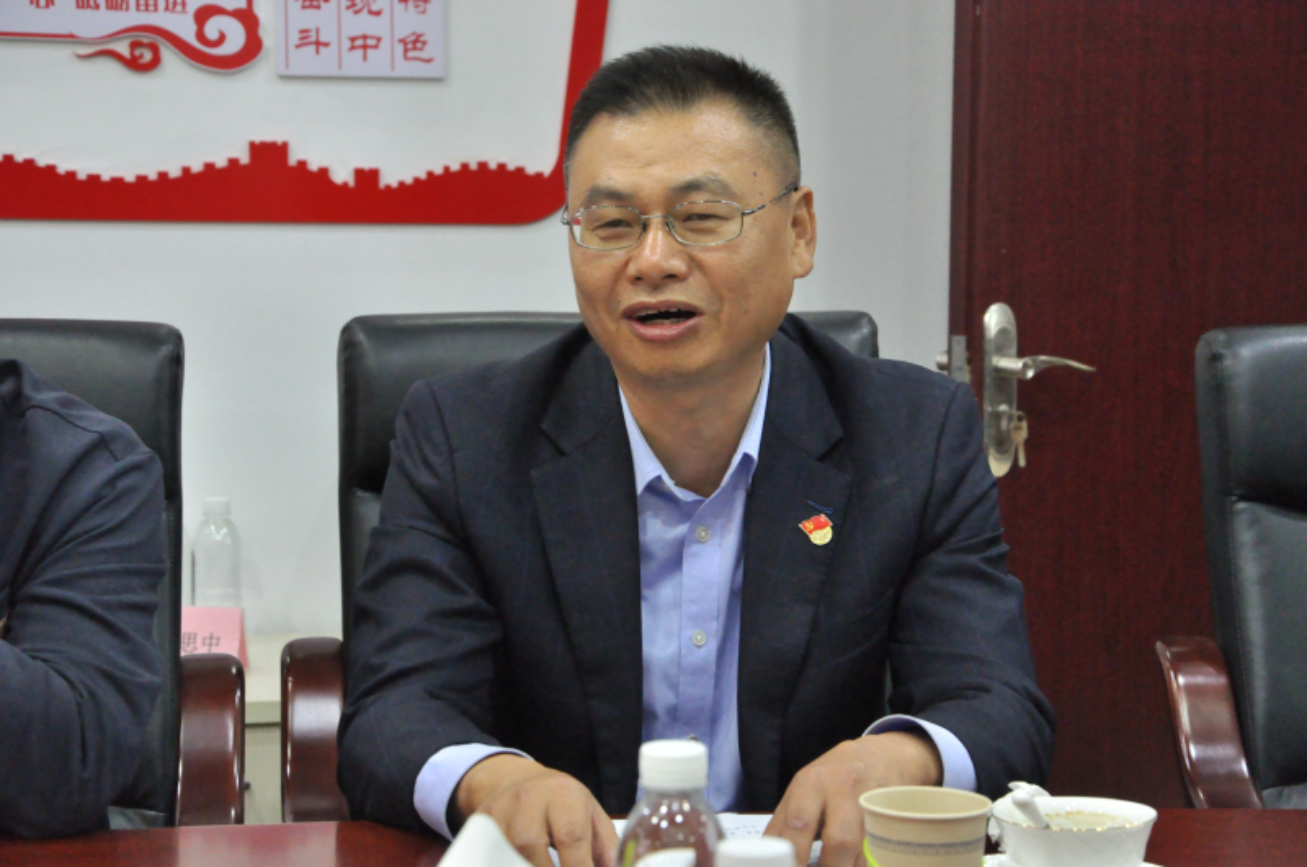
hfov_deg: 21.9
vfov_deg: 14.7
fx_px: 3372
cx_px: 654
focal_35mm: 93
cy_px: 434
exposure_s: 1/60
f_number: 7.1
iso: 2800
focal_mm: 62
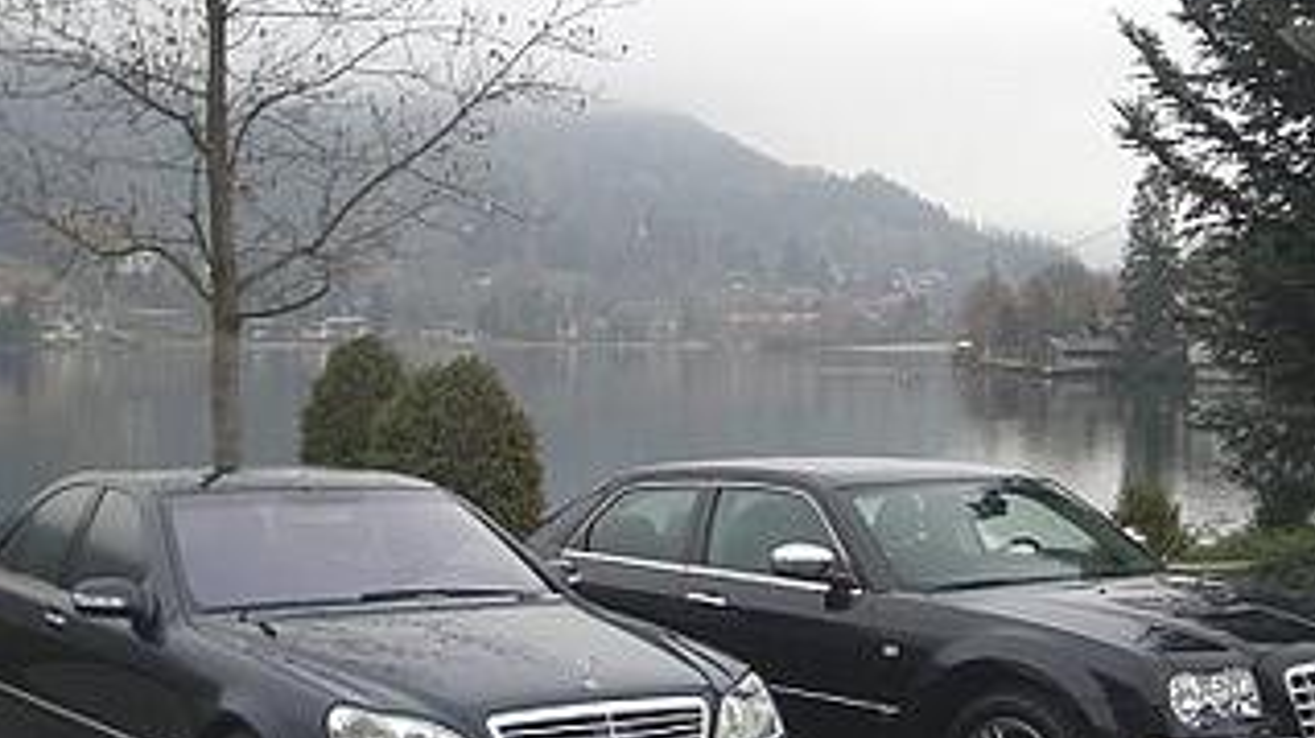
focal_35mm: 56
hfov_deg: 37.2
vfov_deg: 21.4
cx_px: 688
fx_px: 1951
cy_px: 421
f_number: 2.8
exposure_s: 1/400
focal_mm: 6.8
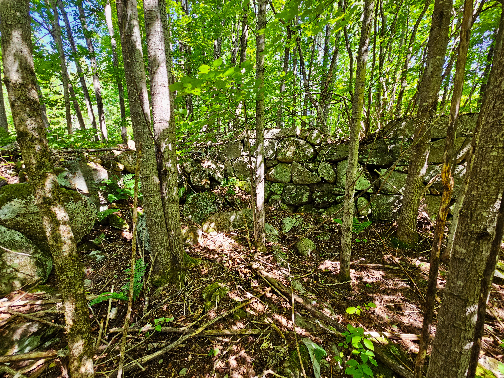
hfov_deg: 106.2
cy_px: 189
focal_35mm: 13
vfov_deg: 89.9
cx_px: 252
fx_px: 189
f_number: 2.2
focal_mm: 2.2
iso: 125
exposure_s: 1/75
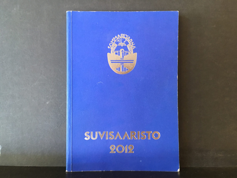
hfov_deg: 61.7
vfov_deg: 48.2
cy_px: 89
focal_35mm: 29
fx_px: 199
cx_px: 118
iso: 200
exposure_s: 1/20
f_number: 2.2
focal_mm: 4.15
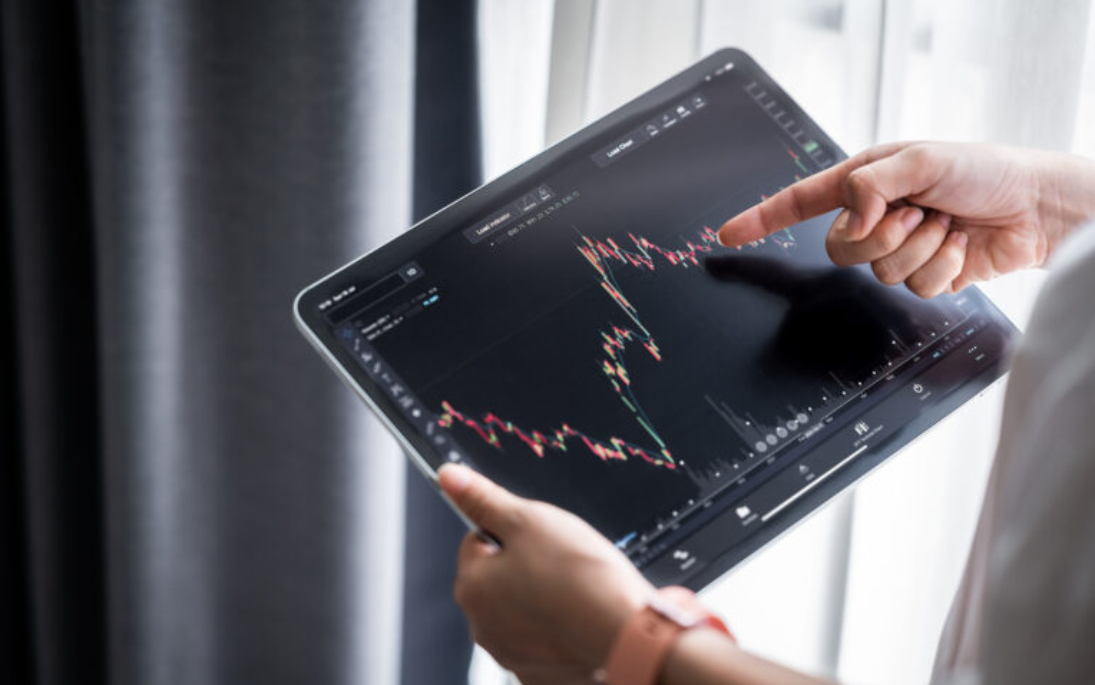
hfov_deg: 23.8
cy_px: 346
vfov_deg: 15.0
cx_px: 548
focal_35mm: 87
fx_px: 2597
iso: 250
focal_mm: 85
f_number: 2.2
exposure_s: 1/125
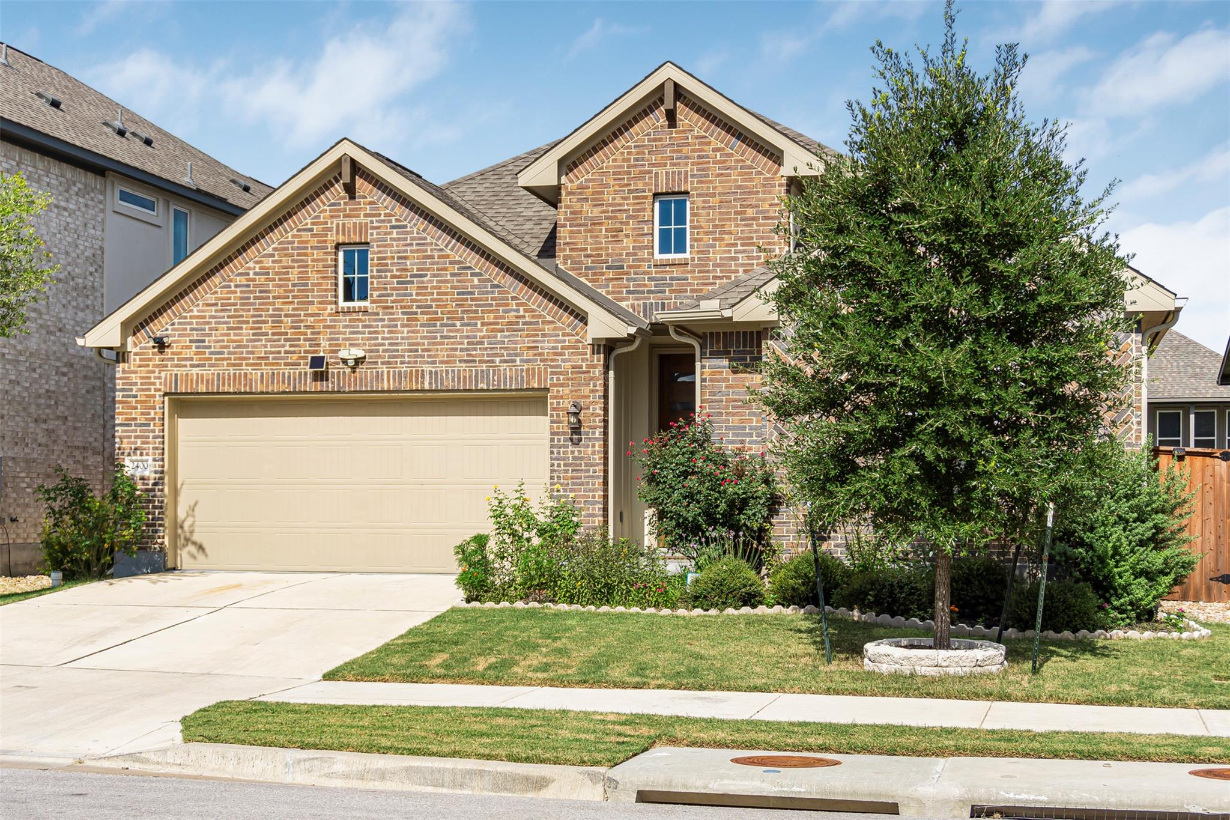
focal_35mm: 45
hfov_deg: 43.6
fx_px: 1537
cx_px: 615
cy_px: 410
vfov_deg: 29.9
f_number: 5
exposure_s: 1/1000
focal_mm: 30
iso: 100
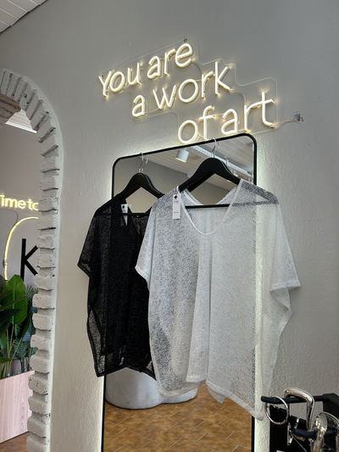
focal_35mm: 26
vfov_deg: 67.3
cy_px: 226
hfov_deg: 53.1
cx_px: 170
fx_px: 339
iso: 40
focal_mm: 5.7
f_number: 1.5
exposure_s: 1/121
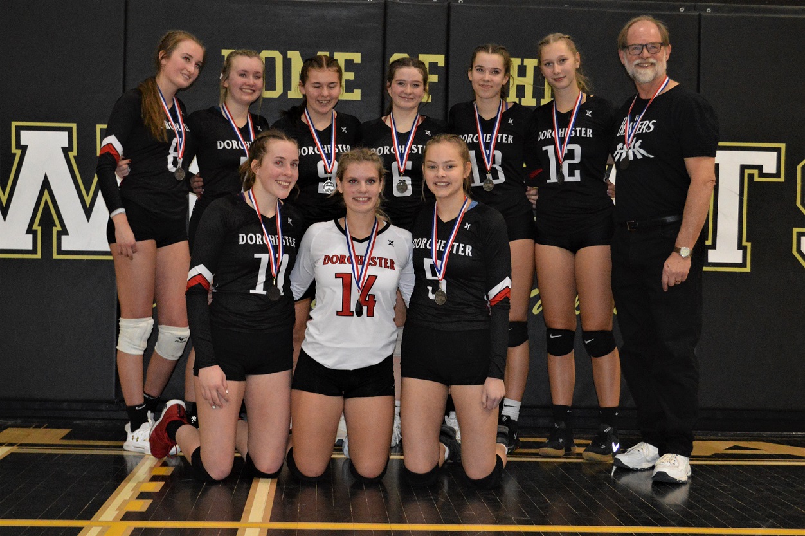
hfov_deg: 37.9
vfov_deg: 25.7
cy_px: 268
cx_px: 402
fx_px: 1173
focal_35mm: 52
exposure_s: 1/60
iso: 3200
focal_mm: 35
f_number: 5
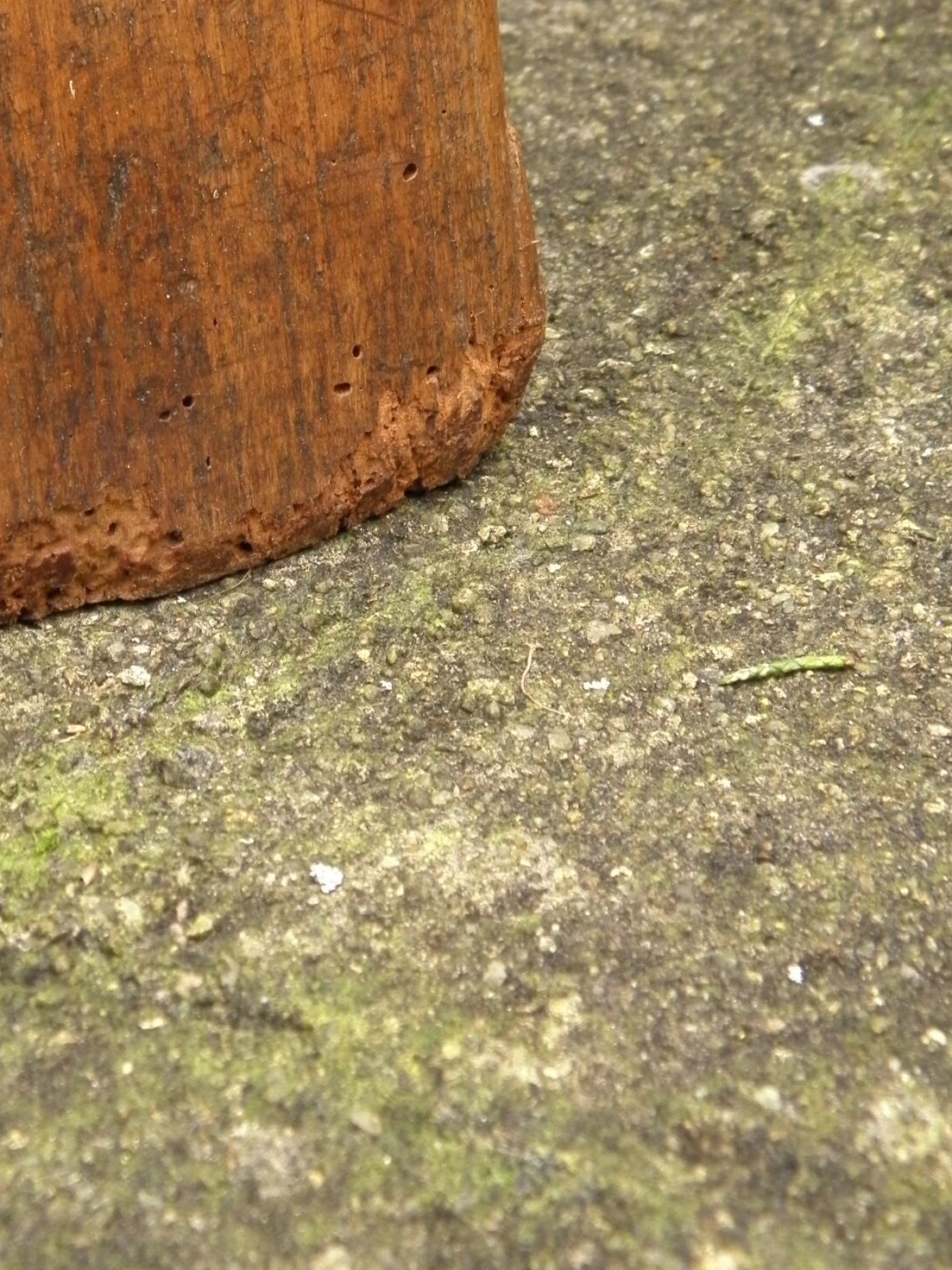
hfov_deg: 16.9
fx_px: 3191
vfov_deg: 22.2
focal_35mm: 87
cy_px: 250
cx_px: 280
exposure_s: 1/50
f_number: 4
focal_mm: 9.1
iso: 125
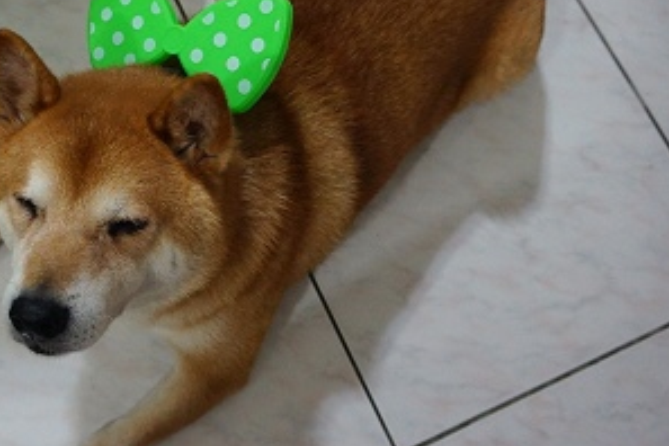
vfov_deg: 29.2
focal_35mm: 46
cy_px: 212
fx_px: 855
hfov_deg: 41.7
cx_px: 182
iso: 2000
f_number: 3.5
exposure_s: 1/80
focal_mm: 16
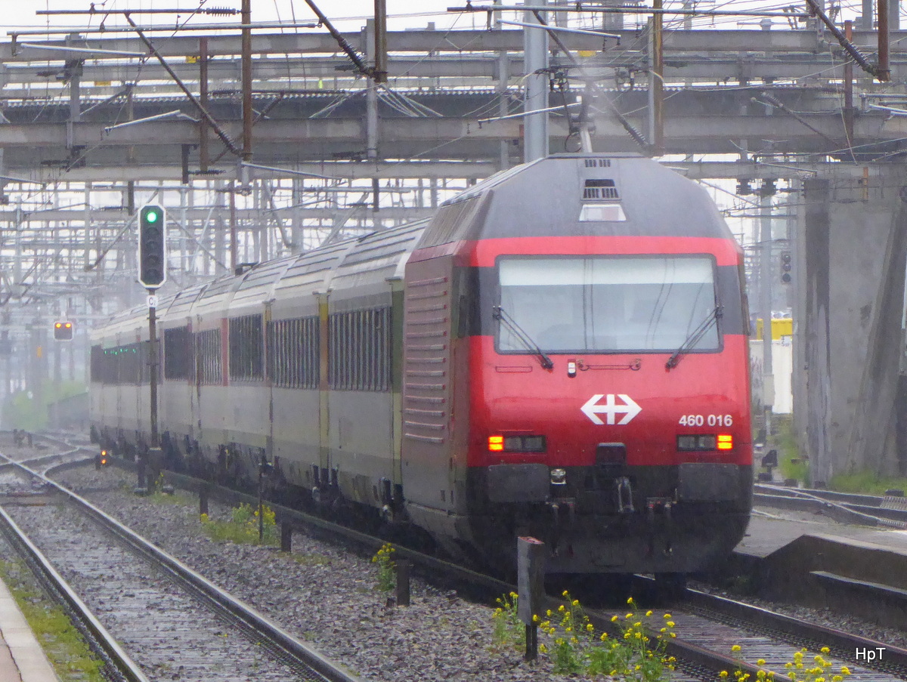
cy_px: 341
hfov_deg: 4.8
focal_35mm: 414
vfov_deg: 3.6
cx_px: 454
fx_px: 10861
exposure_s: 1/200
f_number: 6
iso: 640
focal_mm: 66.8
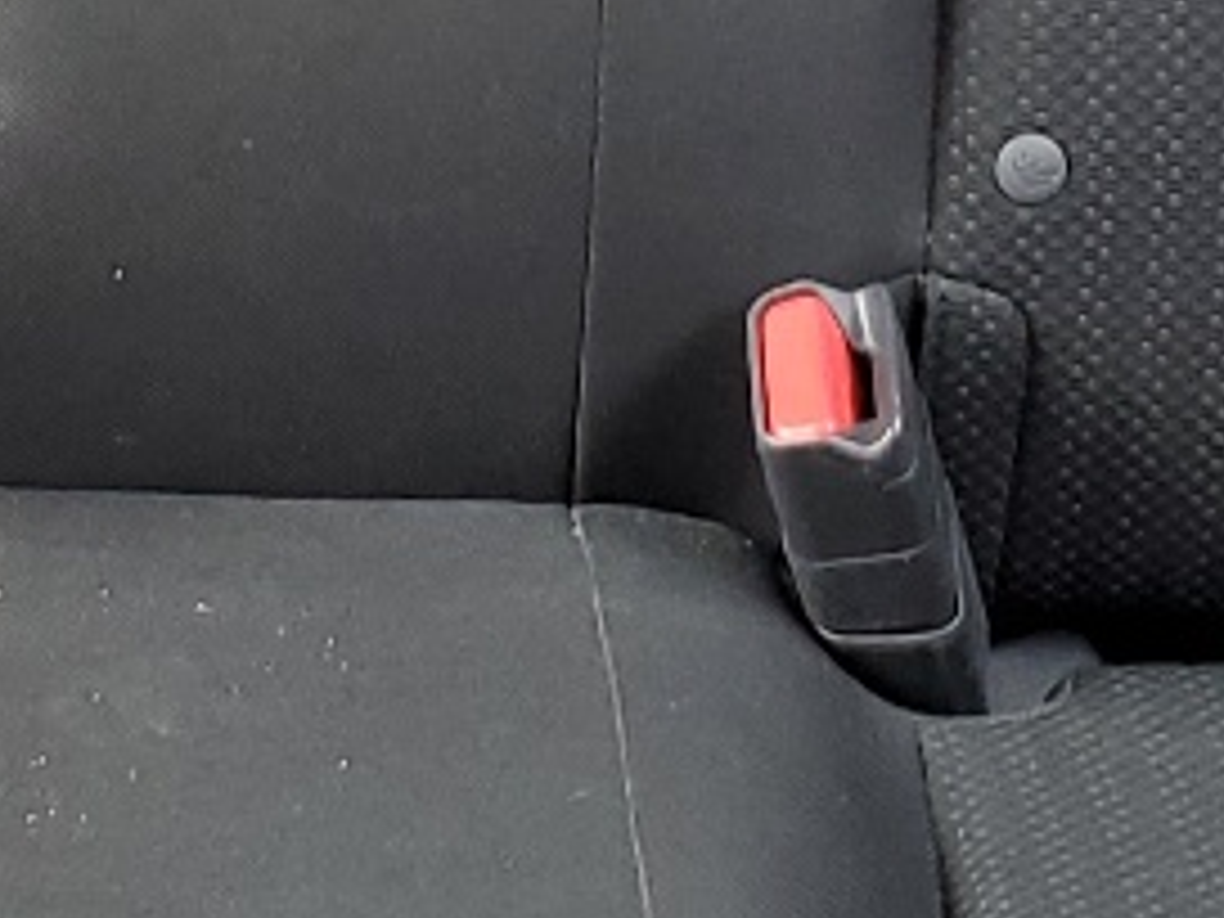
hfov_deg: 12.8
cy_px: -414
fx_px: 5410
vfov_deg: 9.5
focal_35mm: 153
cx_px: 243
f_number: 1.5
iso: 58
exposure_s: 1/120
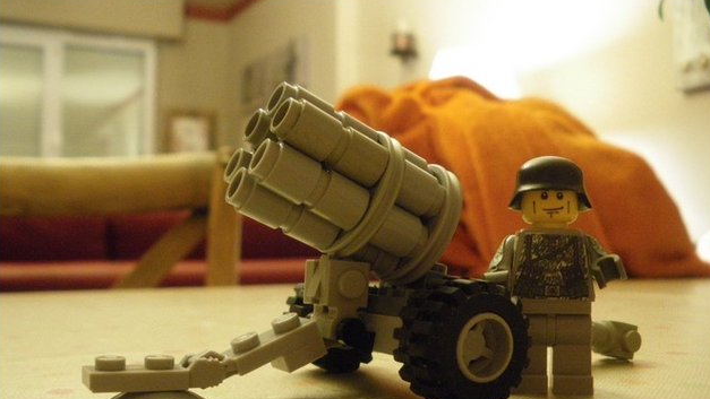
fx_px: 753
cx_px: 360
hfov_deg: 50.5
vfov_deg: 29.5
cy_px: 261
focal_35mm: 40
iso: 800
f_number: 3.5
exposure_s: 1/5
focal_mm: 6.3
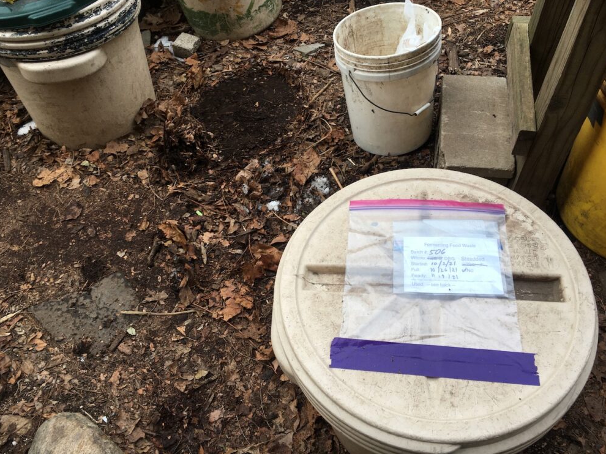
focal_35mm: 30
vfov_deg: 46.8
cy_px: 220
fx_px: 525
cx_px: 302
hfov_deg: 60.0
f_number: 2.2
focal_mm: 4.15
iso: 25
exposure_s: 1/60
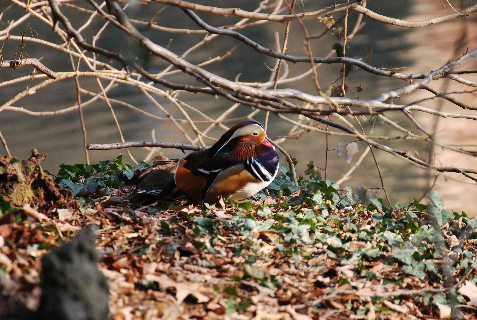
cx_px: 238
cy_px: 160
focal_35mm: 450
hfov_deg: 4.6
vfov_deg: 3.1
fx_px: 5975
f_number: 5.6
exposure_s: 1/125
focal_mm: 300
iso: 400
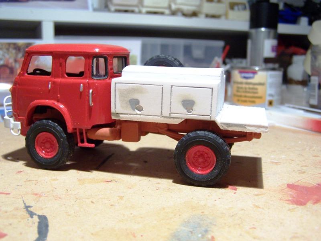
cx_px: 160
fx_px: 352
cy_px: 120
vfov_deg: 37.7
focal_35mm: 38
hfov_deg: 49.0
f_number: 2.8
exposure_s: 1/30
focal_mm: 6.3
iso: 140
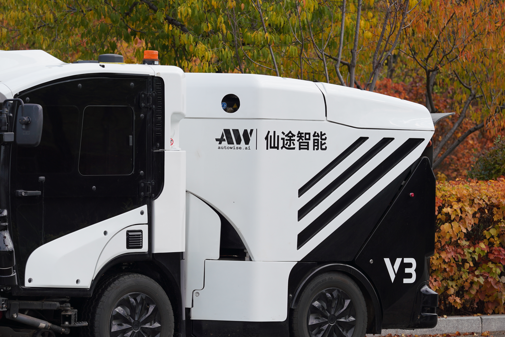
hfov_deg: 8.5
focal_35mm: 242
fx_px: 3395
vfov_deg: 5.7
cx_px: 212
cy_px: 195
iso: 125
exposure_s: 1/400
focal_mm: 135
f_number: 5
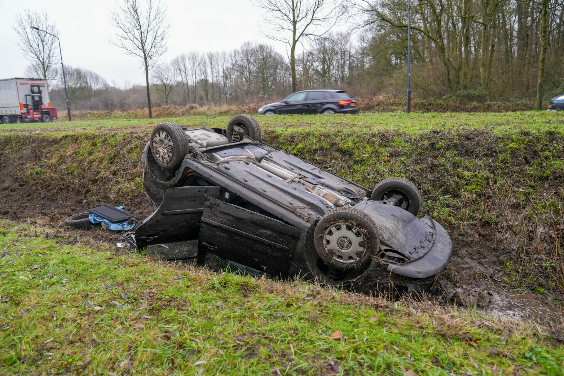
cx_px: 282
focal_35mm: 24
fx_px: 376
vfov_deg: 53.1
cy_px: 188
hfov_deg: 73.7
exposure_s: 1/125
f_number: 3.2
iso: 320
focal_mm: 24
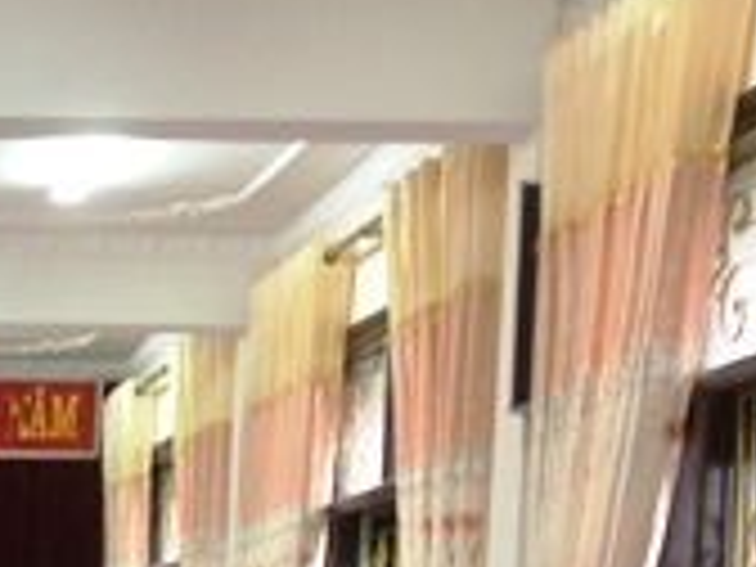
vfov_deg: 10.6
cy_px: 968
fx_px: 2905
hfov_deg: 14.0
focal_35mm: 133
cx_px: -338
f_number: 2.4
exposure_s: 1/20
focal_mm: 4.28
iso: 64
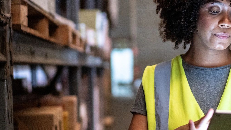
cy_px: 54
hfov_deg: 27.2
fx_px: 472
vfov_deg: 15.7
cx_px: 168
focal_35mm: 77
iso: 3200
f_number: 1.4
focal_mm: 35
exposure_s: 1/400
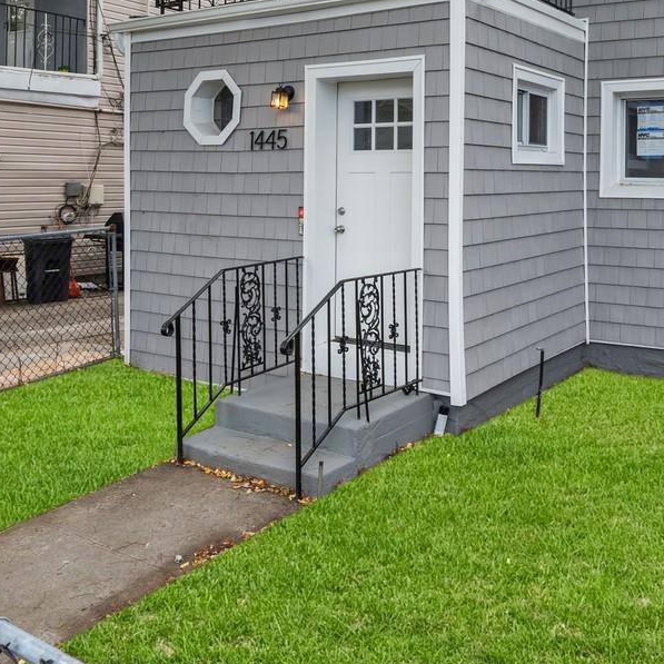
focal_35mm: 35
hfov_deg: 46.4
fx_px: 760
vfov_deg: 45.6
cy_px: 165
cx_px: 450
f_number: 9
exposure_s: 1/160
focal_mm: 12
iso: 200
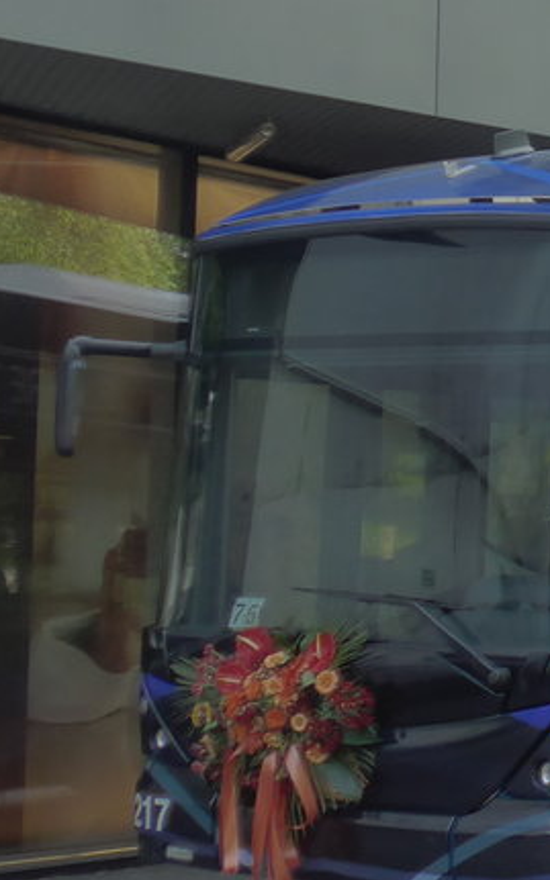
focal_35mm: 121
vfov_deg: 17.2
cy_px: 214
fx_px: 2905
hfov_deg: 10.2
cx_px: 1020
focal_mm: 8.4
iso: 160
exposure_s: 1/640
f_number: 2.6
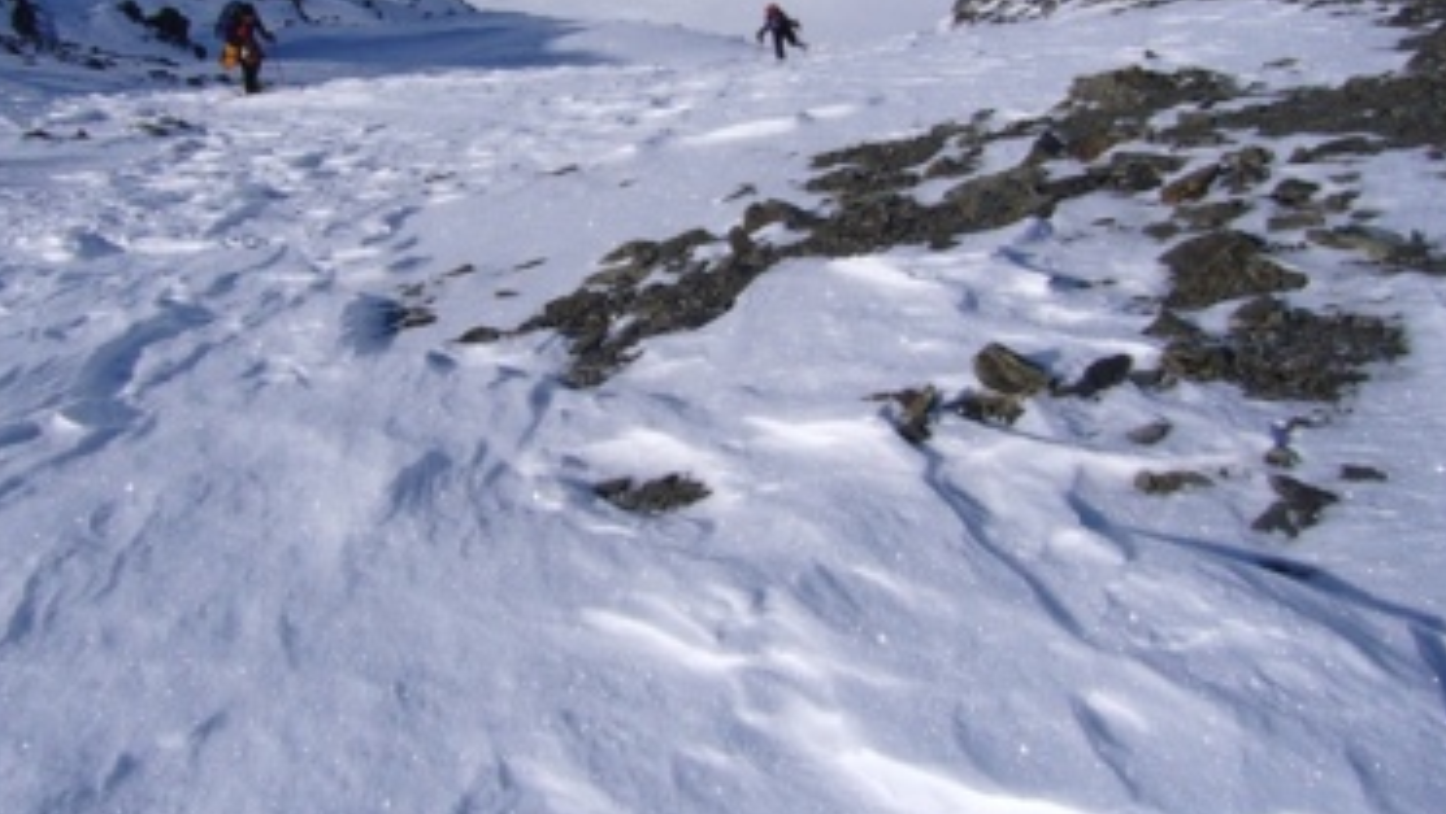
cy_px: 245
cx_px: 616
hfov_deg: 44.4
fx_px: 1764
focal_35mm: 46
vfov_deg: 25.8
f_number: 5.6
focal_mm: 5.8
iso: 100
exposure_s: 1/2000
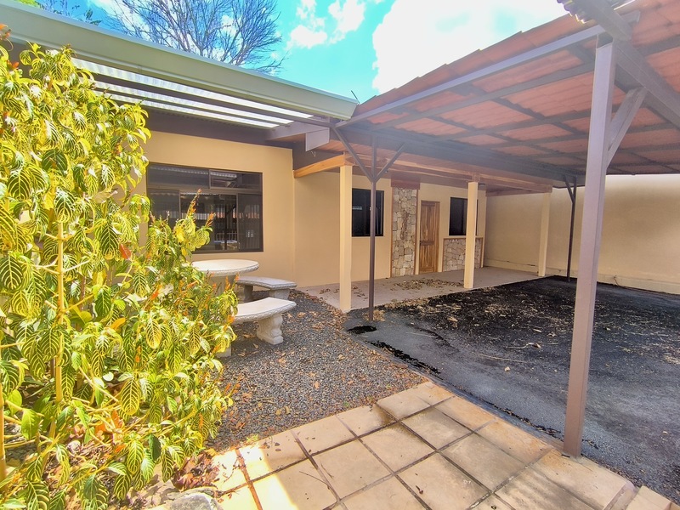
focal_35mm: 16
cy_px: 255
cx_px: 340
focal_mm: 1.65
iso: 50
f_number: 2.2
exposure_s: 1/267
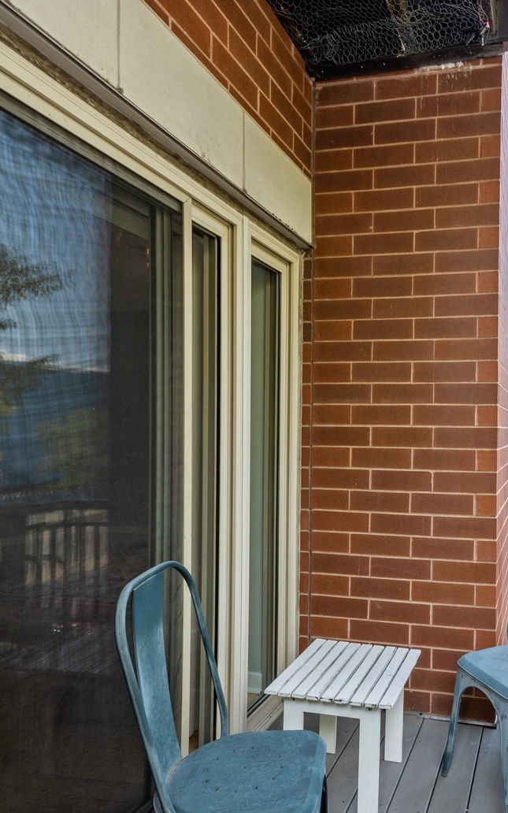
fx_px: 532
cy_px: 424
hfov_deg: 47.3
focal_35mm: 24
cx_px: 430
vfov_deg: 74.8
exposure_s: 1/10
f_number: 8
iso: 100
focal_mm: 10
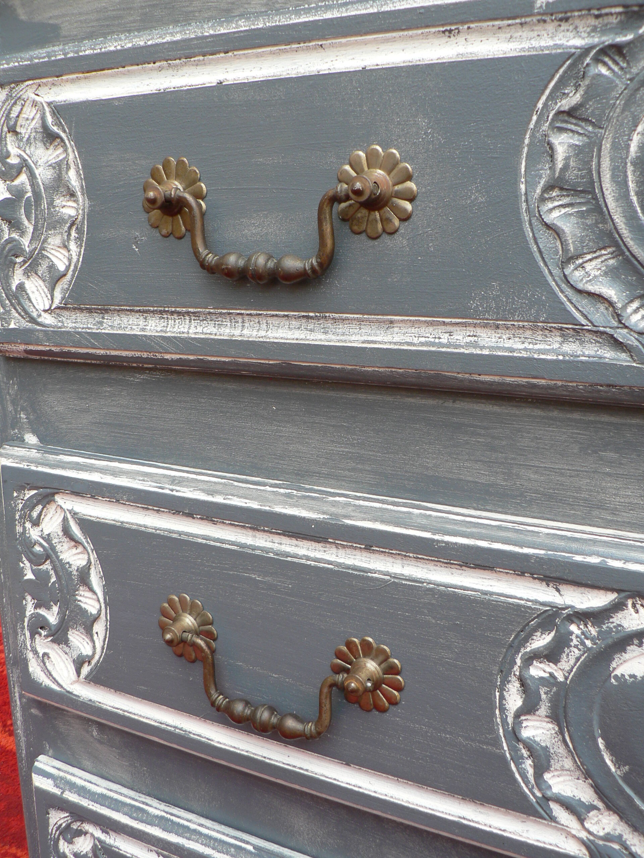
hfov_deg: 39.7
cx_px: 322
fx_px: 893
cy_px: 429
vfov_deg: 51.4
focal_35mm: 36
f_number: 2.8
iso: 80
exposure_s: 1/125
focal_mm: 6
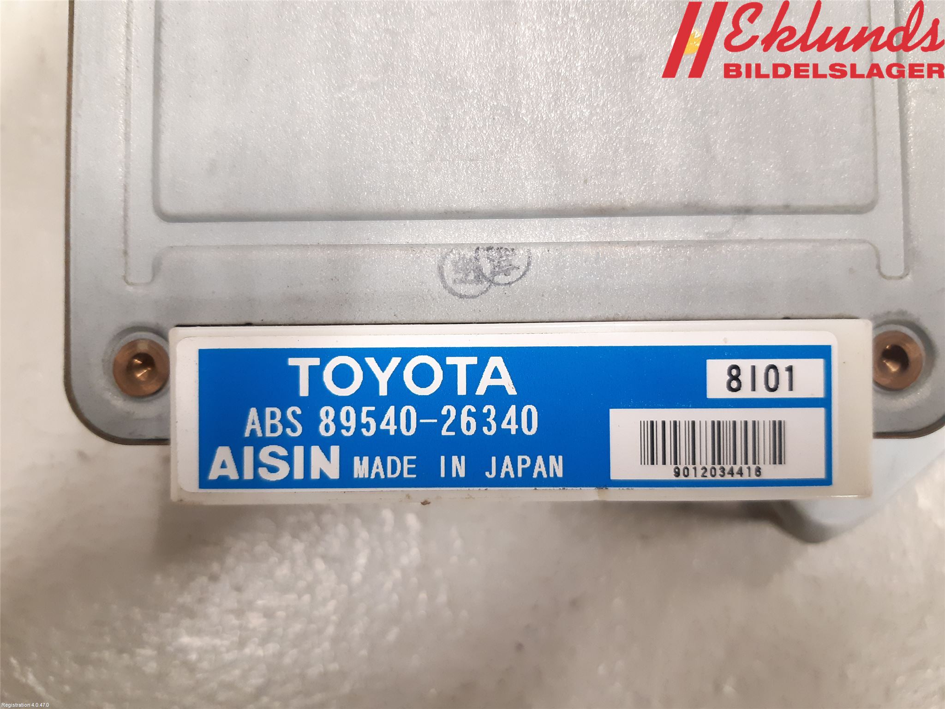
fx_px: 710
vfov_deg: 53.1
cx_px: 472
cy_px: 354
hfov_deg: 67.3
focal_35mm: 26
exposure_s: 1/33
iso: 250
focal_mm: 3.93
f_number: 1.7
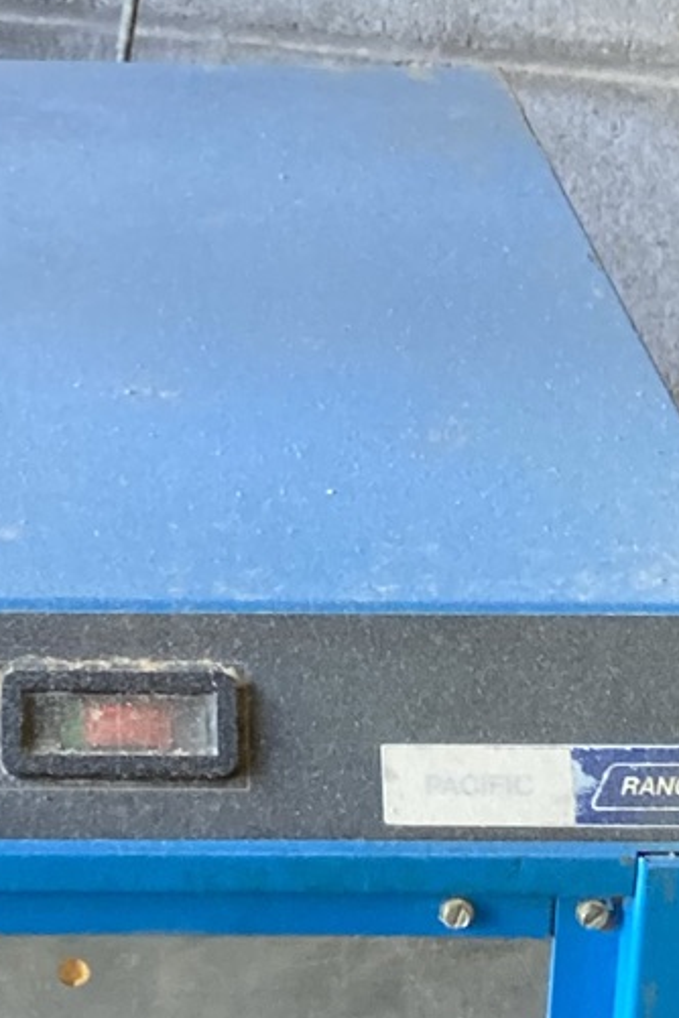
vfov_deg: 17.2
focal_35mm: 119
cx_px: 197
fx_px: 3366
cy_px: 618
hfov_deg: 11.5
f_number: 1.8
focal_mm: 3.99
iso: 200
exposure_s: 1/60
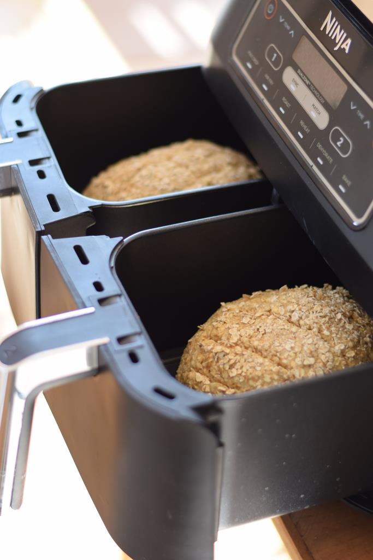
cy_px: 280
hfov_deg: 18.2
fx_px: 1165
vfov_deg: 27.0
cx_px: 186
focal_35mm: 75
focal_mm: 50
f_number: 1.8
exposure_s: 1/200
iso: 160
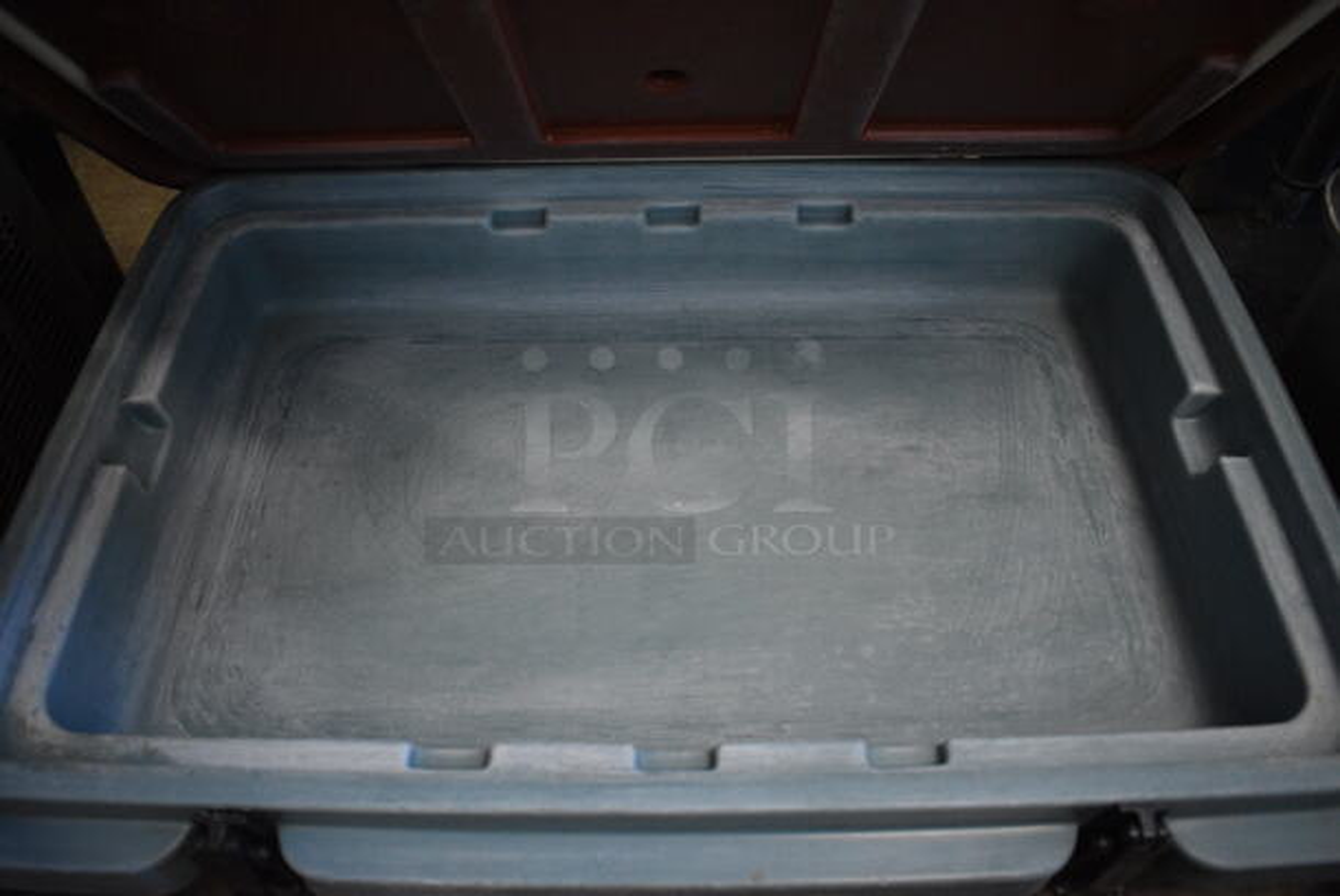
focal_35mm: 27
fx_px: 1006
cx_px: 670
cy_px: 448
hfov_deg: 67.3
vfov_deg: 48.0
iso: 2500
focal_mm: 18
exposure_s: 1/125
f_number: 3.5
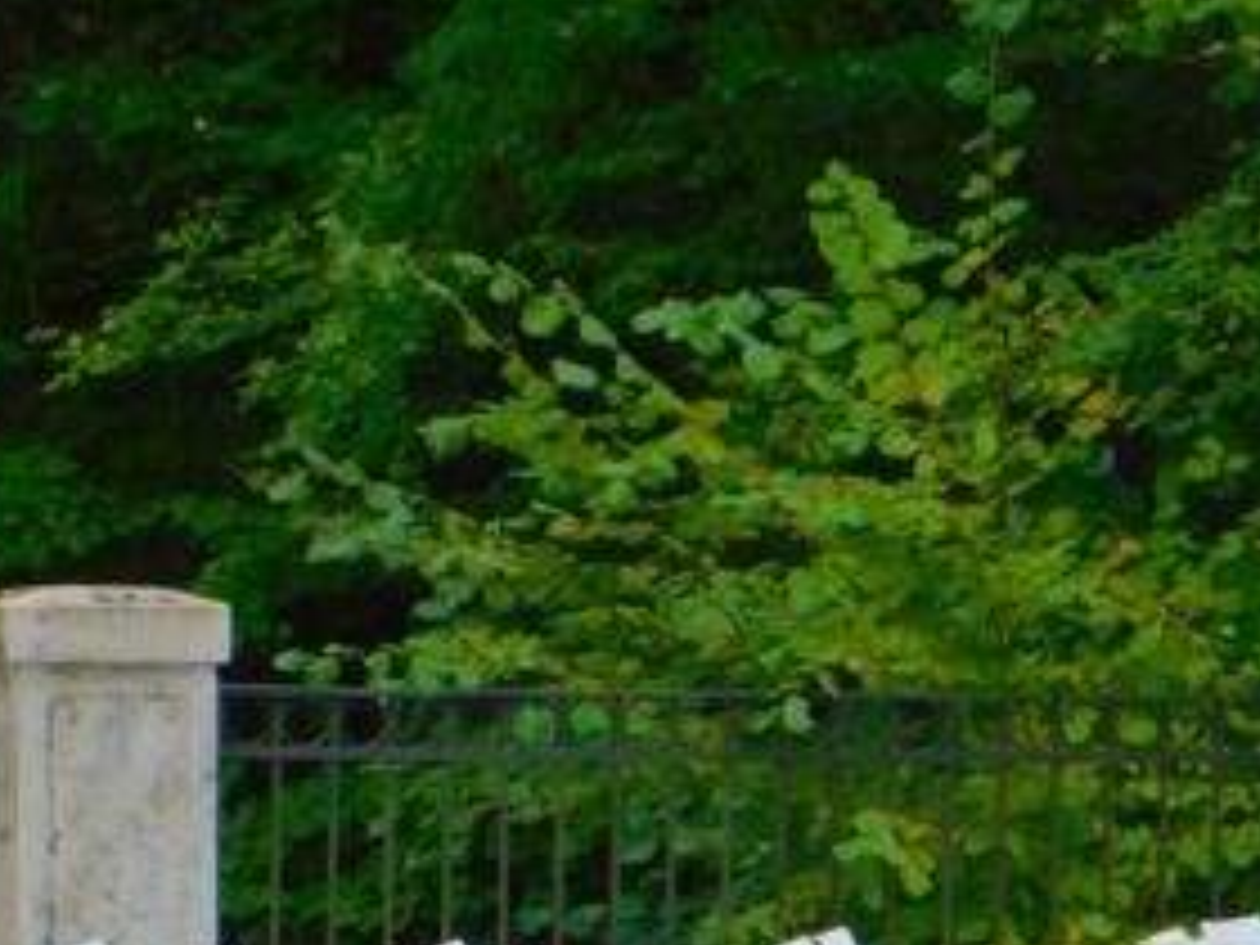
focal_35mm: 267
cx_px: 1024
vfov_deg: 5.6
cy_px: 670
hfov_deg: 7.4
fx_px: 9719
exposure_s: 1/125
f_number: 4.4
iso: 125
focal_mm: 14.2
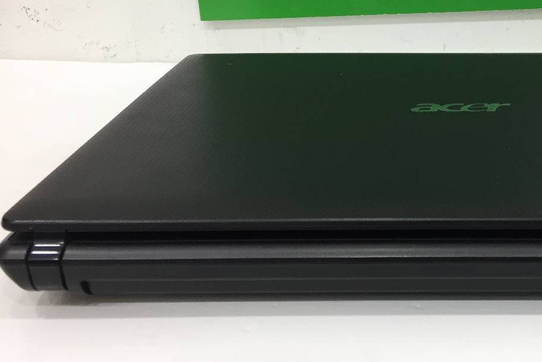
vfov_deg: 24.4
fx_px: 813
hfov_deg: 35.5
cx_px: 447
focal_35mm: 54
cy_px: 47
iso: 100
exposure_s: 1/33
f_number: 2.2
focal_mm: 4.15
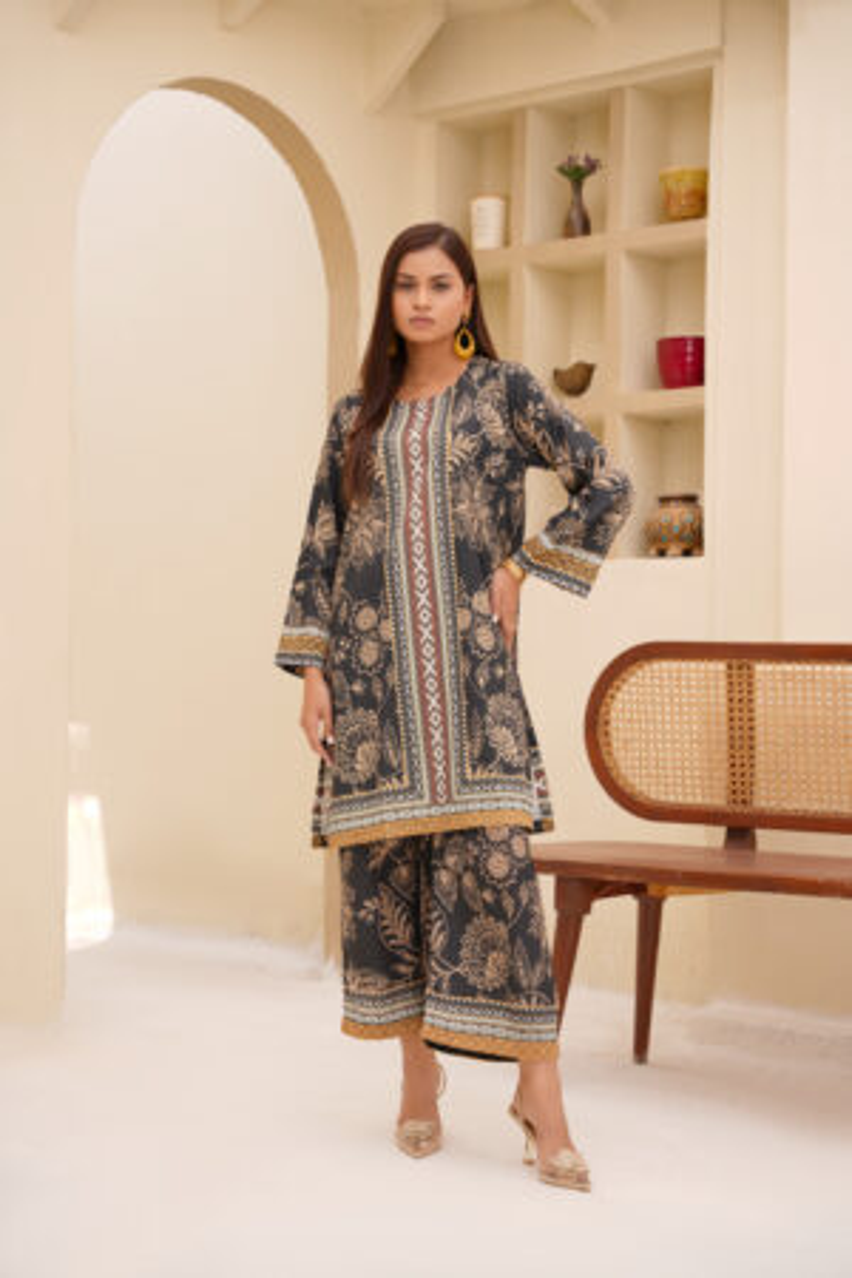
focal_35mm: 61
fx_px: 2172
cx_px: 426
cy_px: 639
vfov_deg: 32.8
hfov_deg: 22.2
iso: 50
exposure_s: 1/125
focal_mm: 61.2
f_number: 4
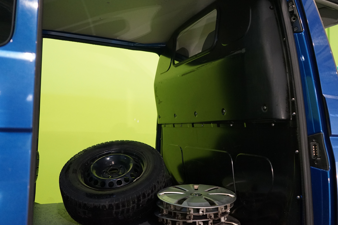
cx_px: 167
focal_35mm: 30
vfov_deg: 43.6
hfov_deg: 61.9
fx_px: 282
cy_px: 108
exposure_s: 1/160
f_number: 3.5
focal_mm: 28
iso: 3200
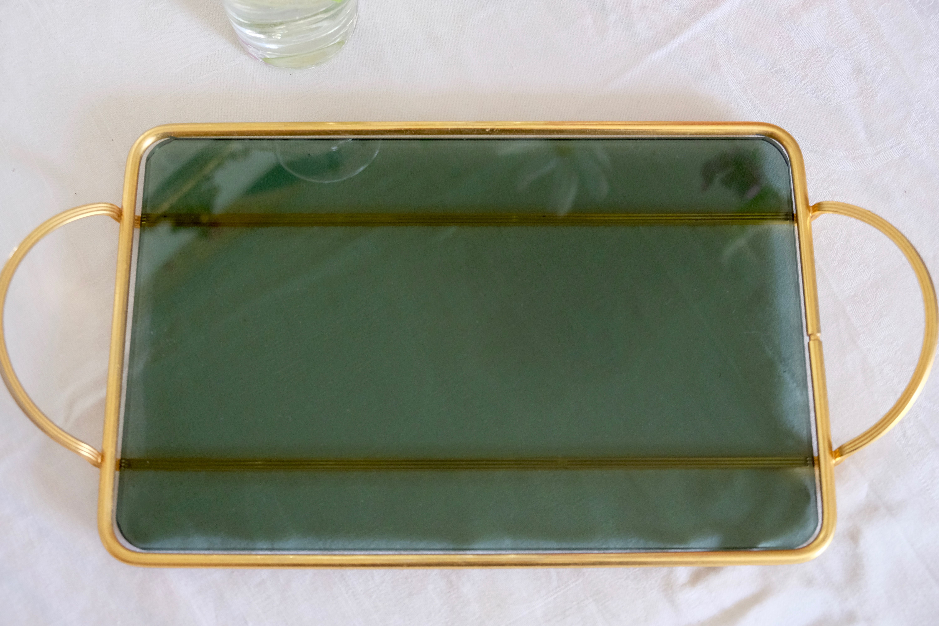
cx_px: 470
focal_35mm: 45
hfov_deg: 43.6
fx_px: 1174
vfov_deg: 29.9
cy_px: 313
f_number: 3.6
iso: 2000
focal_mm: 30.2
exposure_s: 1/60
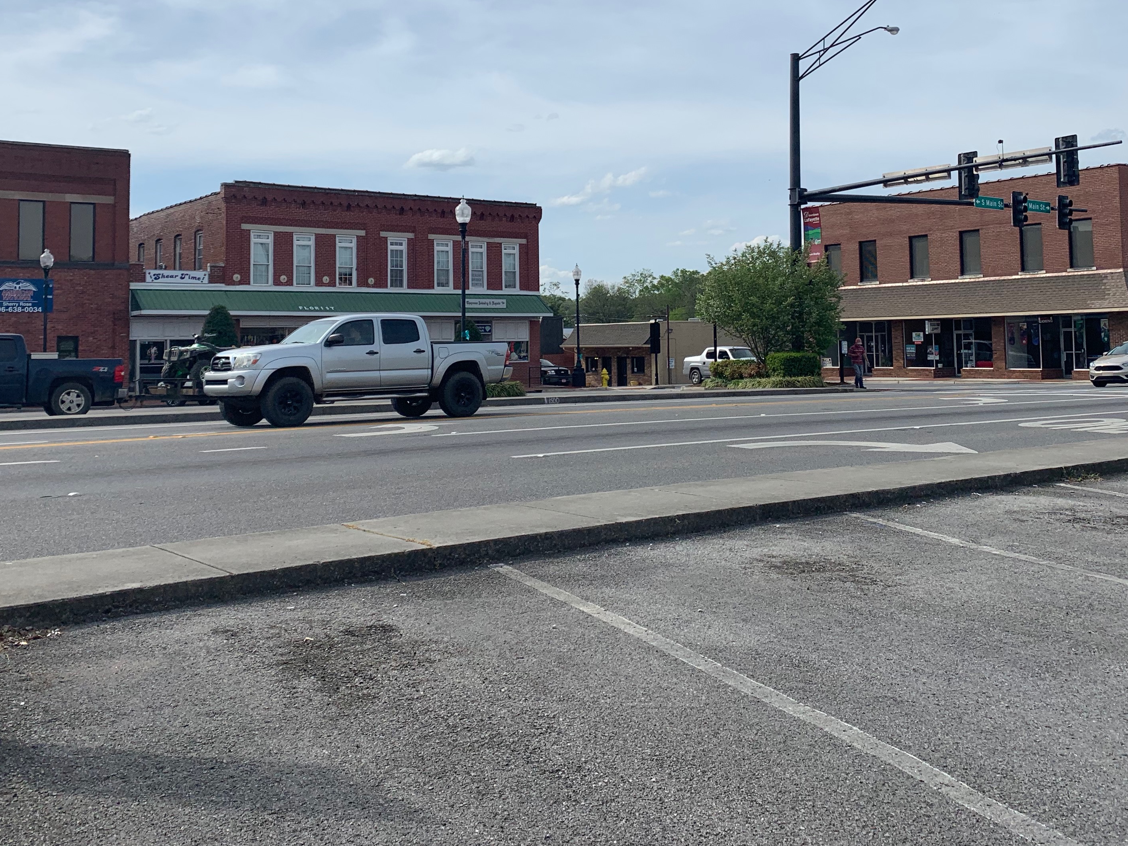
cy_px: 256
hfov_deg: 50.1
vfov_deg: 38.1
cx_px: 583
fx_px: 1206
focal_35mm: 37
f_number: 1.8
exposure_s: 1/4274
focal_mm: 4.25
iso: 25
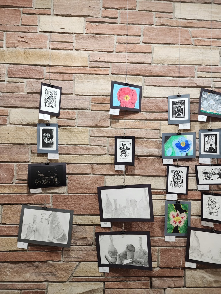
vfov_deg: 73.9
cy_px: 147
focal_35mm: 23
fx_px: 196
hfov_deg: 58.9
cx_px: 110
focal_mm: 6.4
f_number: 1.8
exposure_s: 1/120
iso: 400
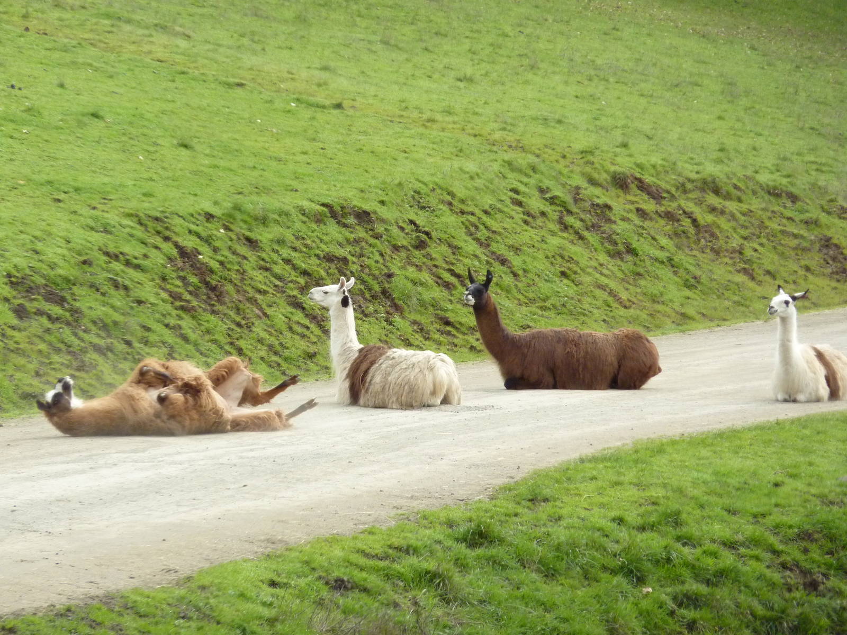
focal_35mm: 242
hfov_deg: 8.2
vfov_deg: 6.1
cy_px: 318
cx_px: 424
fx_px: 5921
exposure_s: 1/500
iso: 320
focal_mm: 39.7
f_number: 4.7
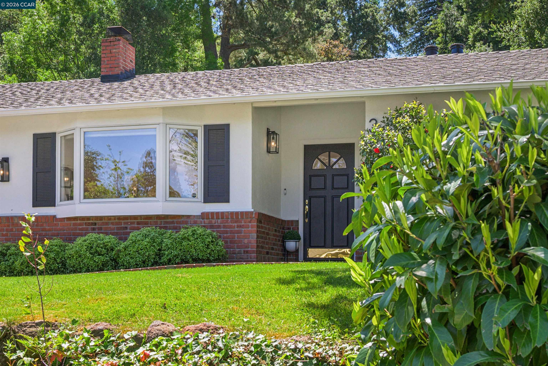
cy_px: 183
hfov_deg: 43.6
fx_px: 685
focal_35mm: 45
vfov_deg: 29.9
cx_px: 274
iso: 400
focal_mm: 30
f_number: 9
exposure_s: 1/250
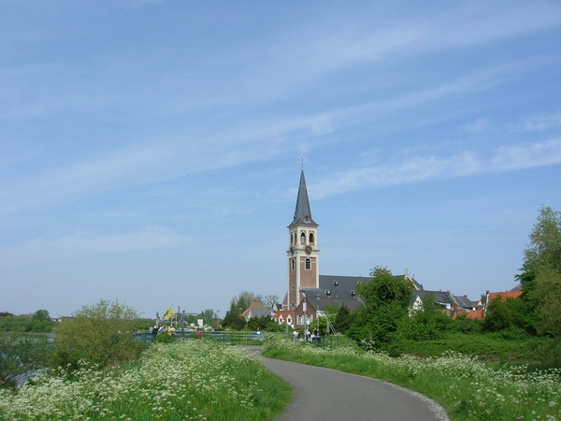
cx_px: 280
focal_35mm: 34
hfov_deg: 54.0
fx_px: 551
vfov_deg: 41.8
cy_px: 210
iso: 50
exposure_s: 1/426
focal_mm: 5.7
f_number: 4.9
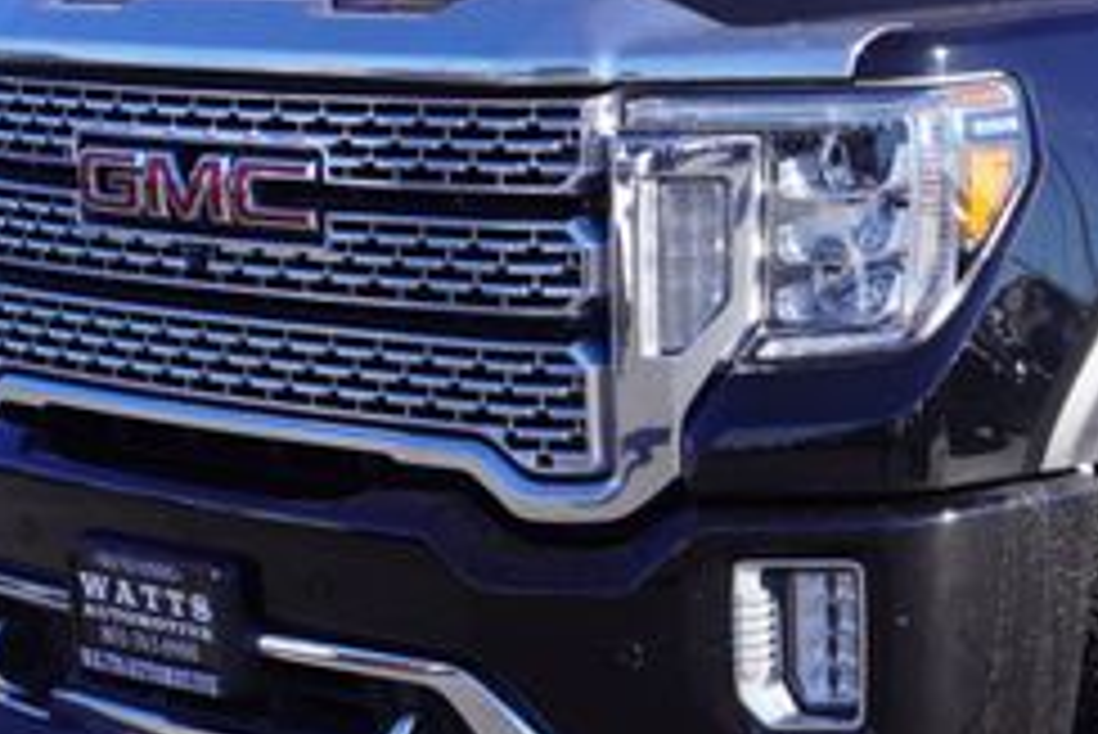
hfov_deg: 17.9
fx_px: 3357
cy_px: 374
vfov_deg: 12.5
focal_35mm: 110
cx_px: 1202
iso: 100
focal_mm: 28
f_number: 8
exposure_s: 1/100
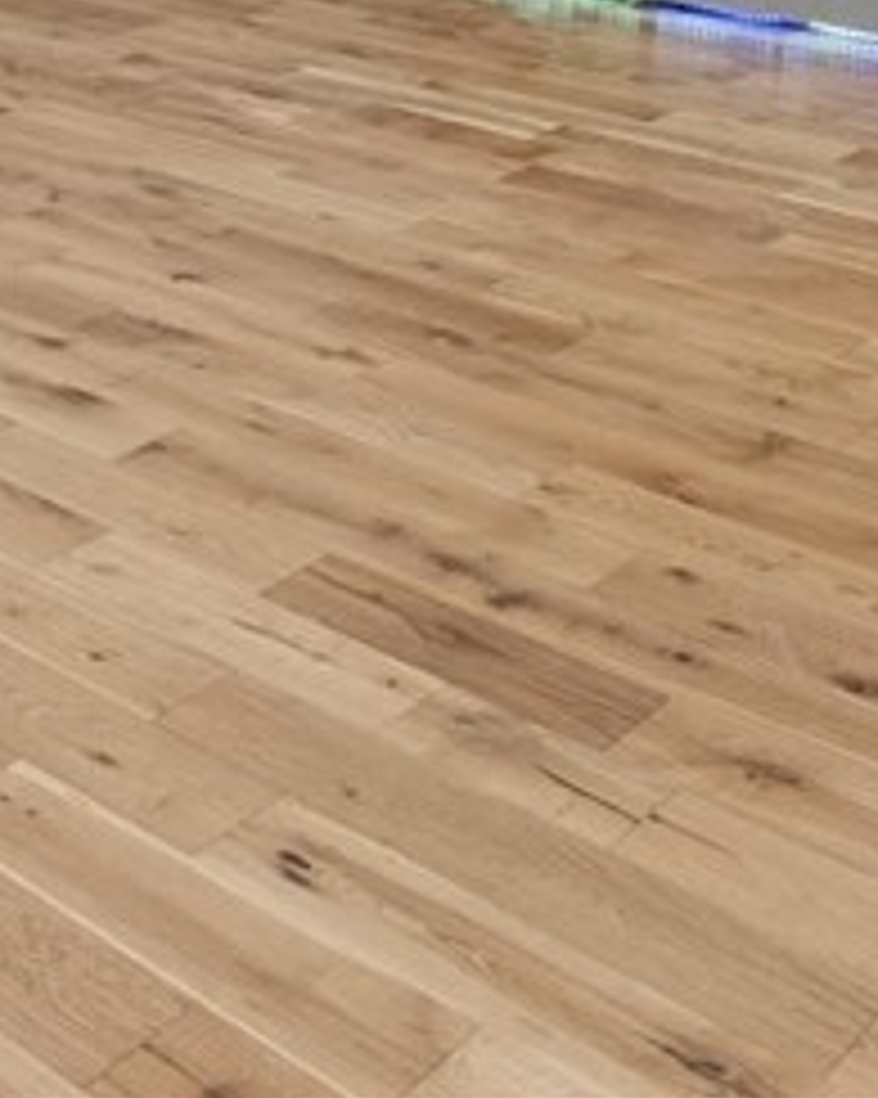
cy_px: -434
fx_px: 2048
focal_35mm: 63
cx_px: 131
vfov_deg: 24.8
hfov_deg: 23.7
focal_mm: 16
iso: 640
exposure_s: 1/30
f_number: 9
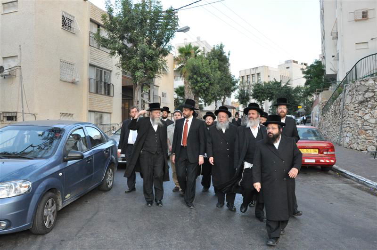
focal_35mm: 30
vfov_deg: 43.5
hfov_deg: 62.0
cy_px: 125
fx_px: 314
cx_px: 188
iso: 1250
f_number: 8
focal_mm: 20
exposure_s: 1/200
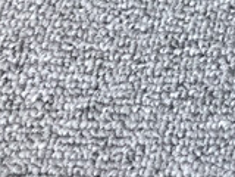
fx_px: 1181
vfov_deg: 8.1
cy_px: -198
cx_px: 658
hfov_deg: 9.4
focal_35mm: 174
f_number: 2.4
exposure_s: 1/367
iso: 25
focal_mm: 3.3
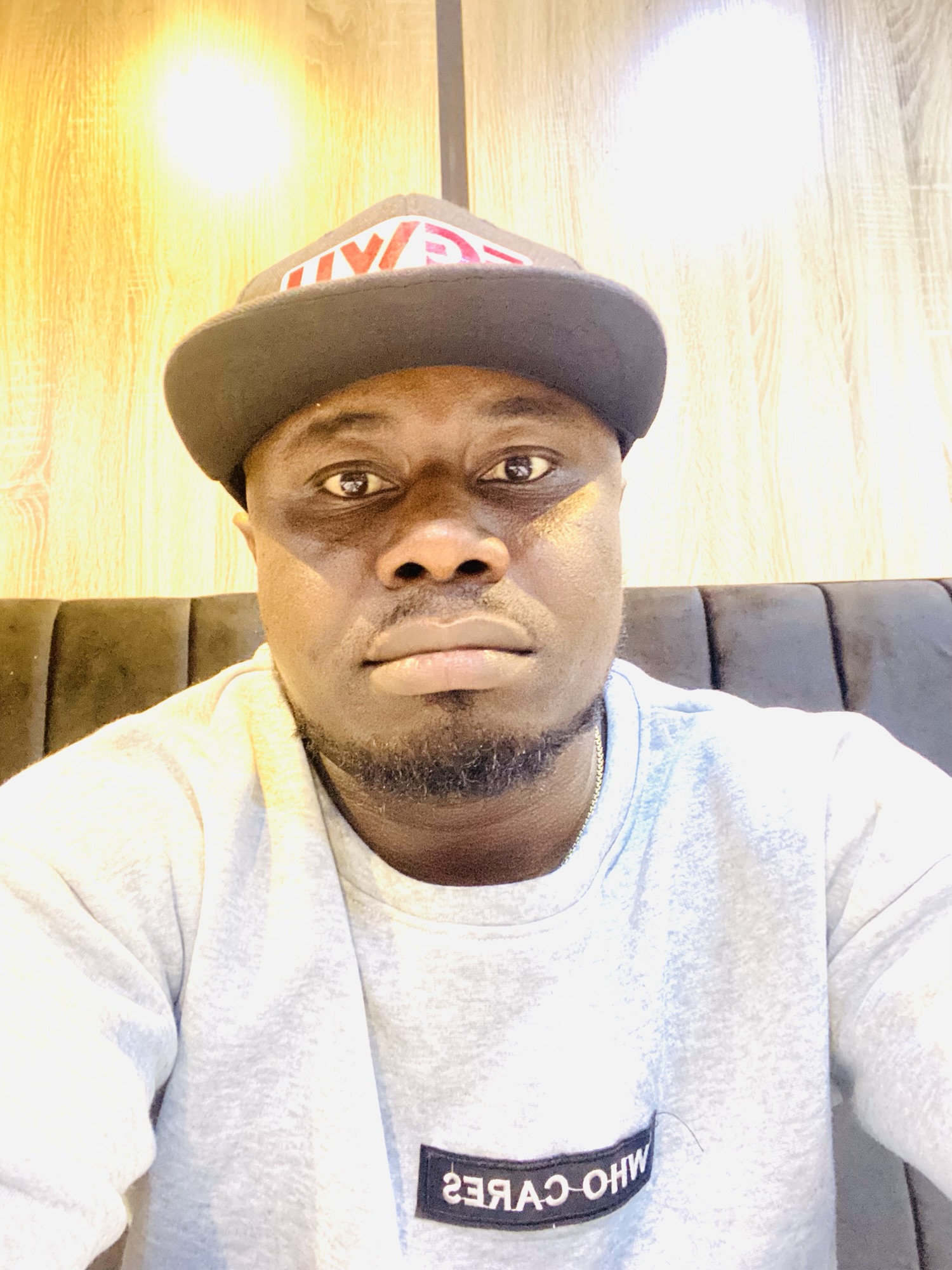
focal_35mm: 30
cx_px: 476
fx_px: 1100
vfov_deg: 60.0
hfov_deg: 46.8
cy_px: 635
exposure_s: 1/17
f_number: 2.2
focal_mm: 2.71
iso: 800
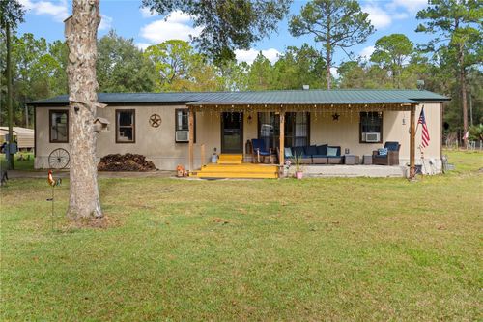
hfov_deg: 57.2
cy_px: 161
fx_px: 443
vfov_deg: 39.9
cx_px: 242
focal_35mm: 33
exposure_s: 1/40
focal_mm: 33
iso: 250
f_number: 16
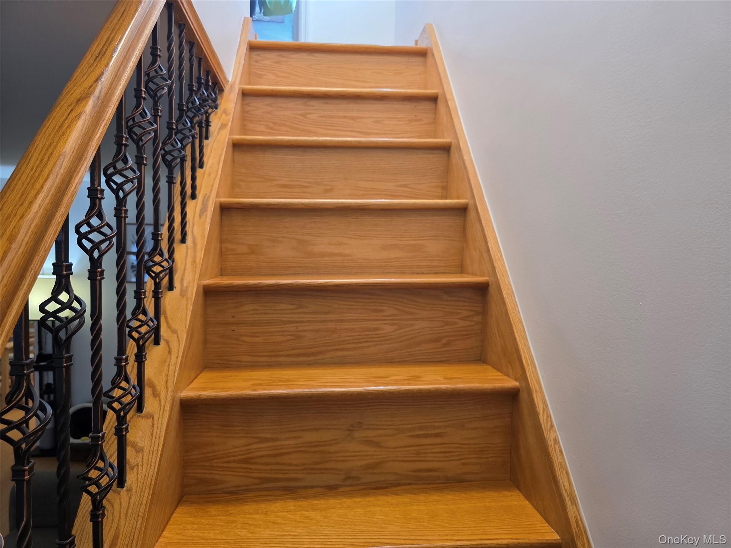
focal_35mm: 23
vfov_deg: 58.9
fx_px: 486
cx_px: 366
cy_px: 274
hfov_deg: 73.9
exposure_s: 1/120
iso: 160
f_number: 1.7
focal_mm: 6.3
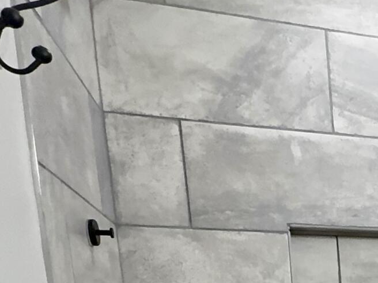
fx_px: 699
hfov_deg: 23.4
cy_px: 448
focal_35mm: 64
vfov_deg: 19.4
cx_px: 588
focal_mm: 2.22
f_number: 2.2
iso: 250
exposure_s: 1/120
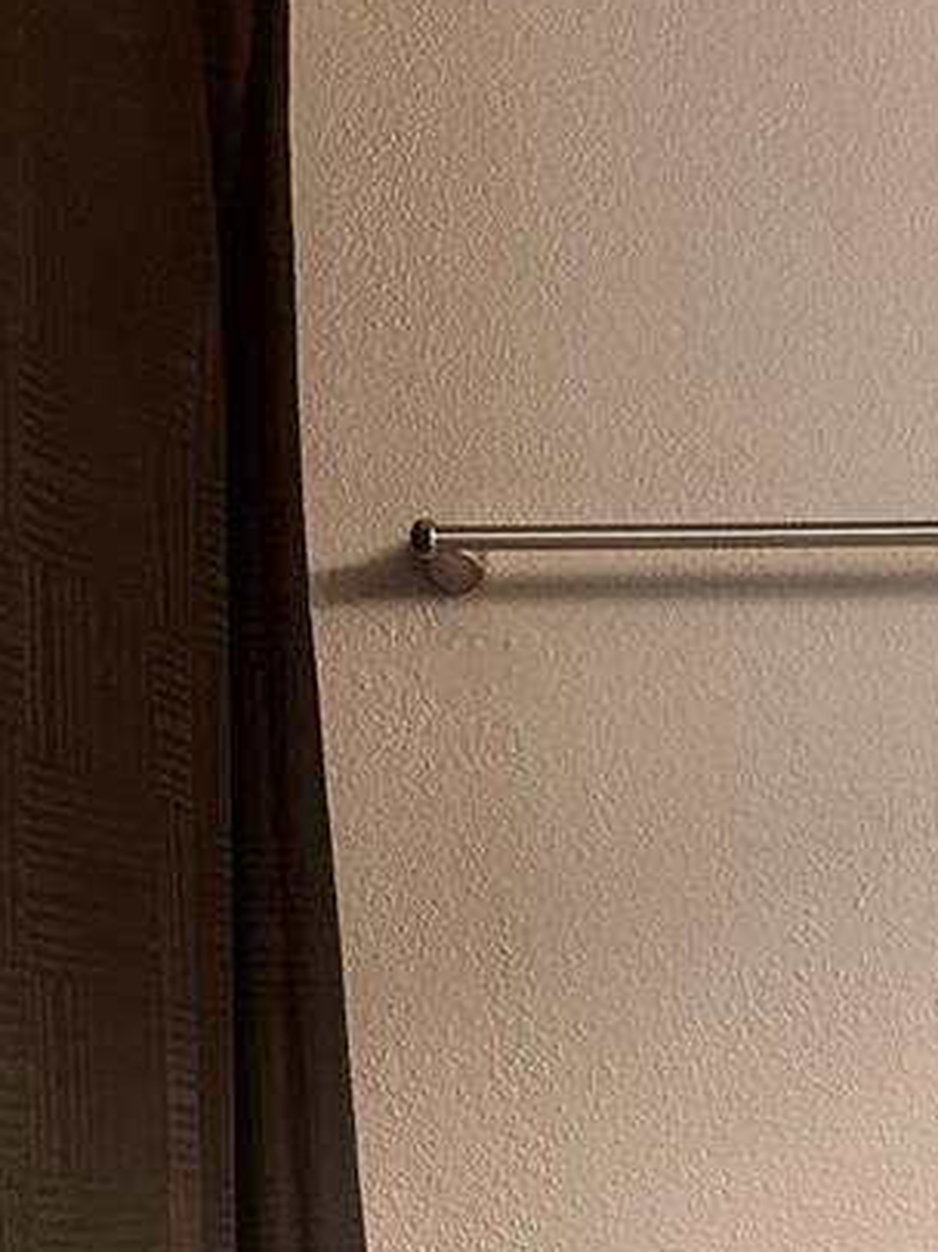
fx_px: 2568
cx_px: 987
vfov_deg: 25.6
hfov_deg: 19.9
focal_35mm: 71
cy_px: 1341
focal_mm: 6.86
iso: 250
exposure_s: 1/60
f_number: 1.78
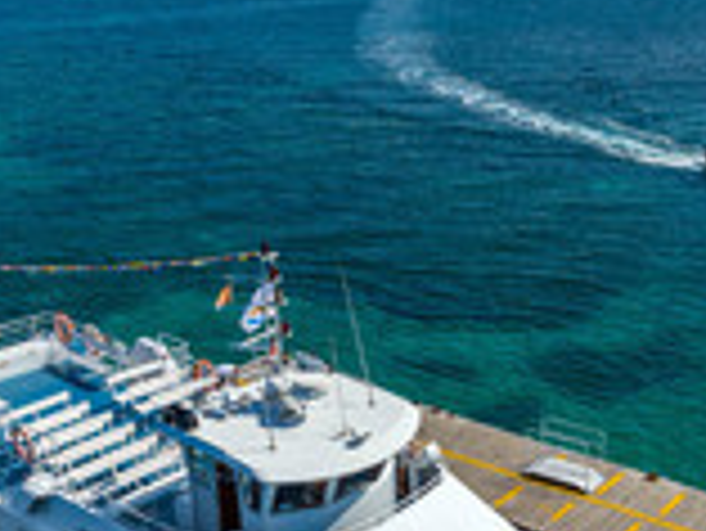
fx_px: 1163
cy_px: 342
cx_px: 436
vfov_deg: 25.6
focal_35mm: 57
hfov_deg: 33.6
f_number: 6.3
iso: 200
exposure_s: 1/1250
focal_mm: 12.3
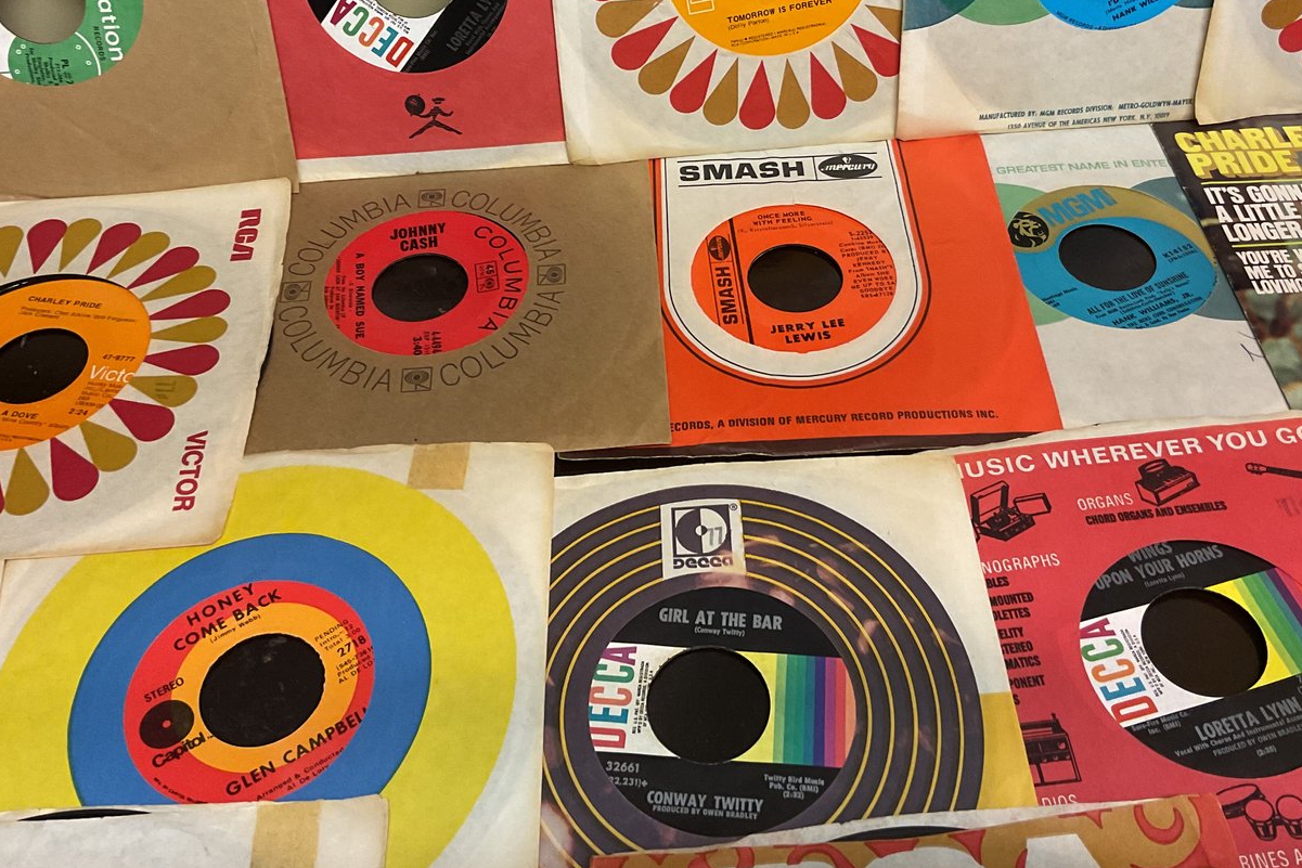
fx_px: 1374
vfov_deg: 34.8
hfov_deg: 50.7
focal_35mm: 38
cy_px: 299
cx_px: 694
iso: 100
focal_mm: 3
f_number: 1.8
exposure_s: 1/60
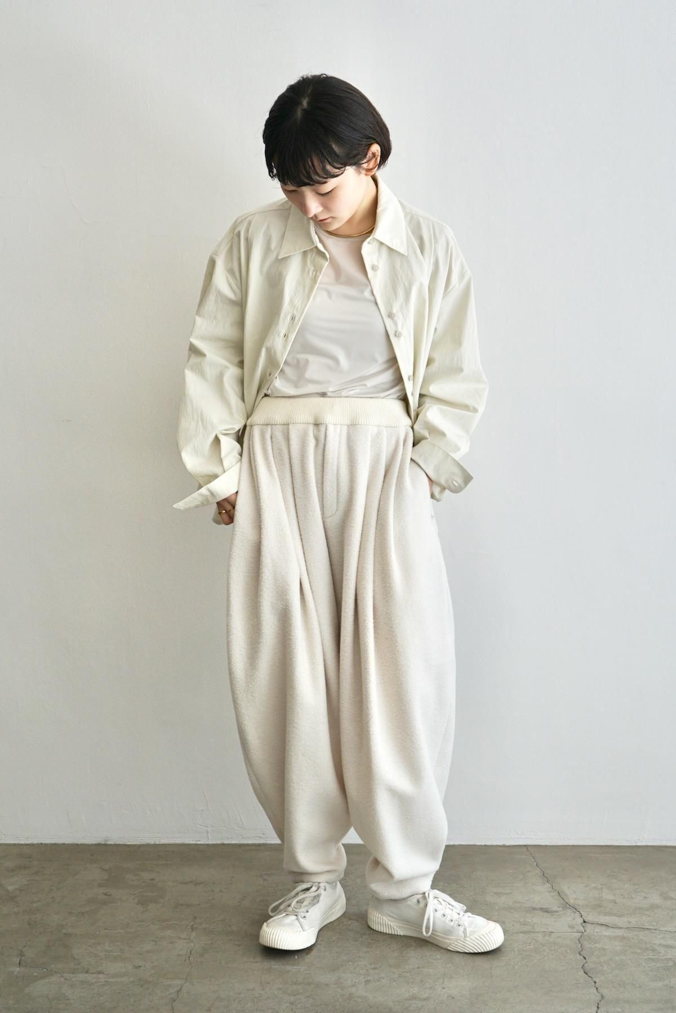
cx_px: 338
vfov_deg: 42.7
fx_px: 1296
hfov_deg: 29.2
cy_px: 506
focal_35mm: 46
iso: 400
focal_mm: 46
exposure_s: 1/160
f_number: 4.5
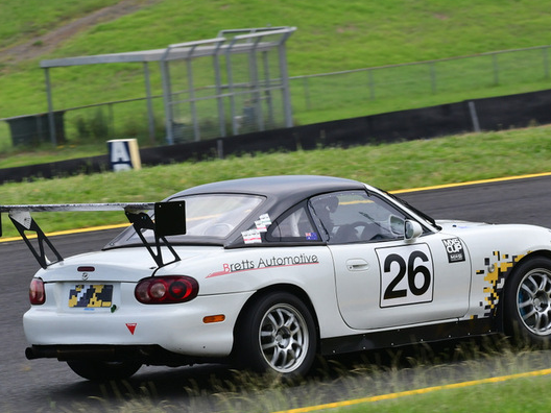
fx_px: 6956
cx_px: 350
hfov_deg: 4.5
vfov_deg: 3.4
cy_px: 179
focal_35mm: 437
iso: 640
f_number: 11
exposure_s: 1/640
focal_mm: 200
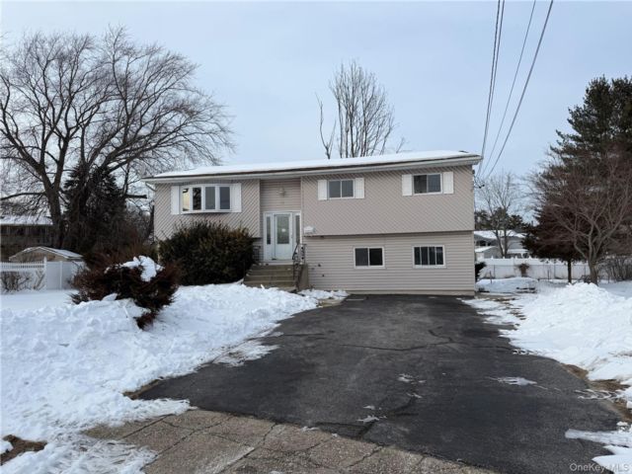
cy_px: 237
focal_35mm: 24
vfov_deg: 56.8
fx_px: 438
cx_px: 316
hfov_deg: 71.6
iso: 80
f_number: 1.78
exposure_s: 1/2053
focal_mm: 6.76
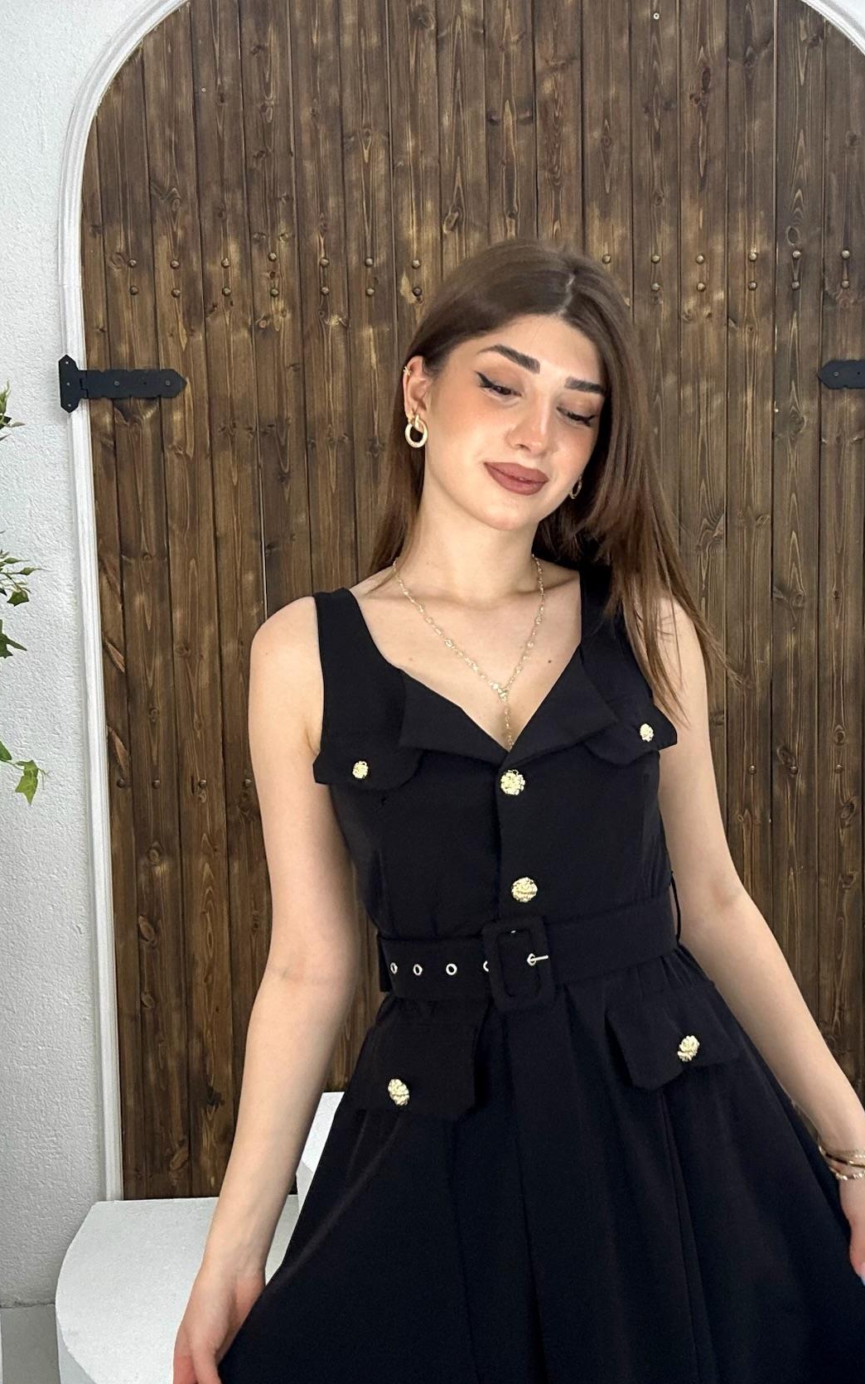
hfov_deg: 32.7
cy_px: 756
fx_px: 1471
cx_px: 505
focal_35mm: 39
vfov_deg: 50.3
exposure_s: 1/100
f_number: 1.9
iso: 40
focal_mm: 2.69
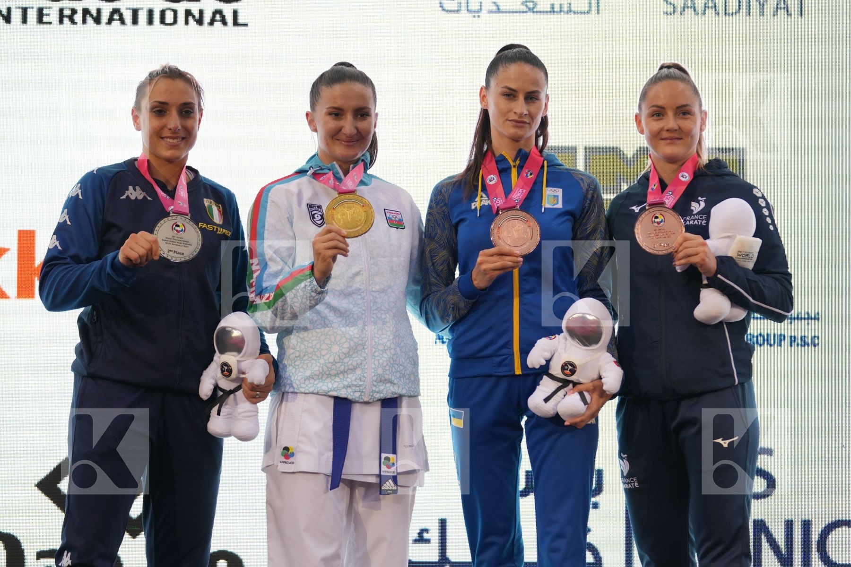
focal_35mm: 193
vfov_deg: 7.1
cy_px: 284
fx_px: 4562
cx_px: 426
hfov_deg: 10.7
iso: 400
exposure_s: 1/250
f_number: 2.8
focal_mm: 129
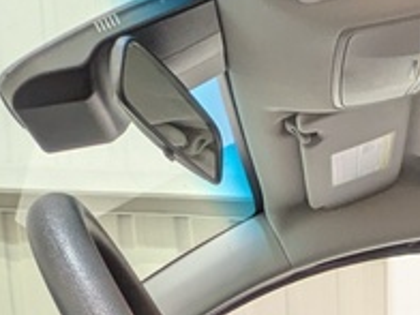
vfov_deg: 15.9
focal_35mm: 73
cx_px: 478
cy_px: 626
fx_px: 886
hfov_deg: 24.6
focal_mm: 1.83
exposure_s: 1/25
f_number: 2.2
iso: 68
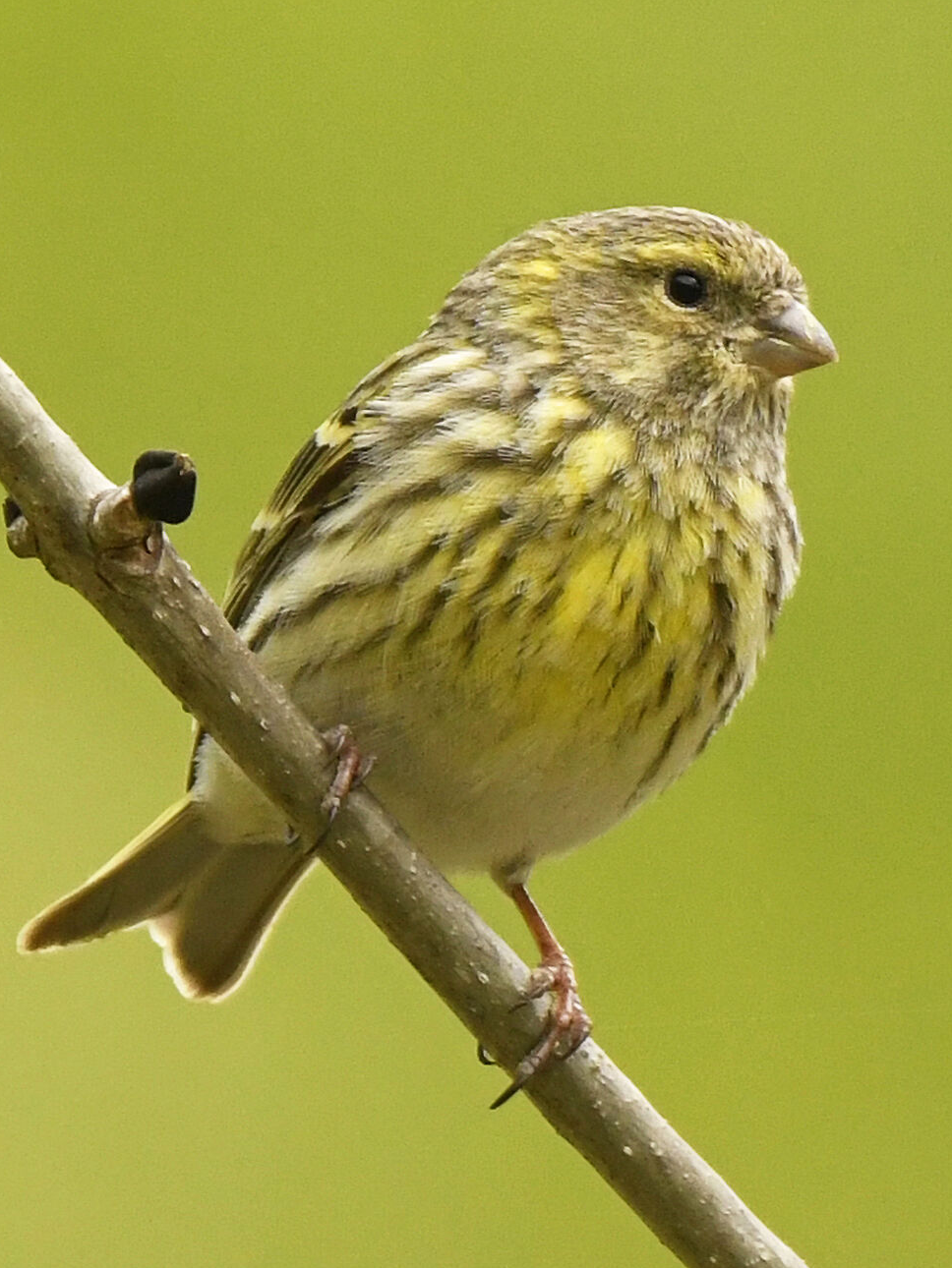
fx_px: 39333
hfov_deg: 1.4
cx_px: 507
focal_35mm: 1073
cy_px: 610
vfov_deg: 1.8
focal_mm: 600
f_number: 7.1
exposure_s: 1/1000
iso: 1000
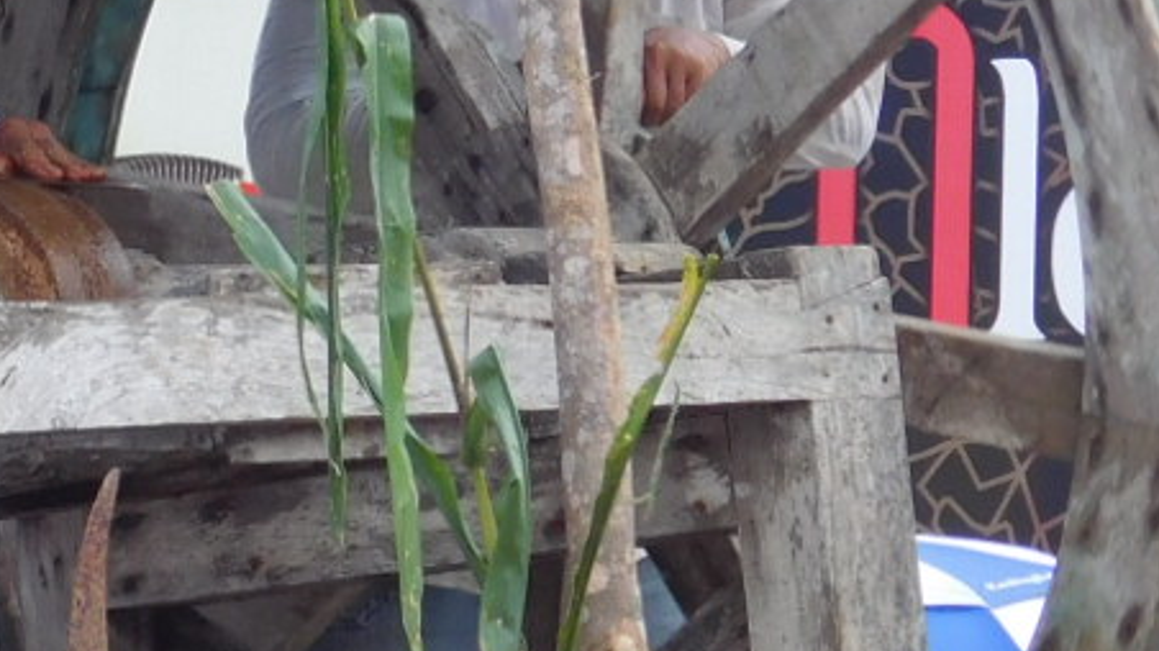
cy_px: 90
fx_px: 8419
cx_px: -97
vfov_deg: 4.4
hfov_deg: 7.8
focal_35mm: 274
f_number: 4.3
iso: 125
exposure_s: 1/400
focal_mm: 12.6
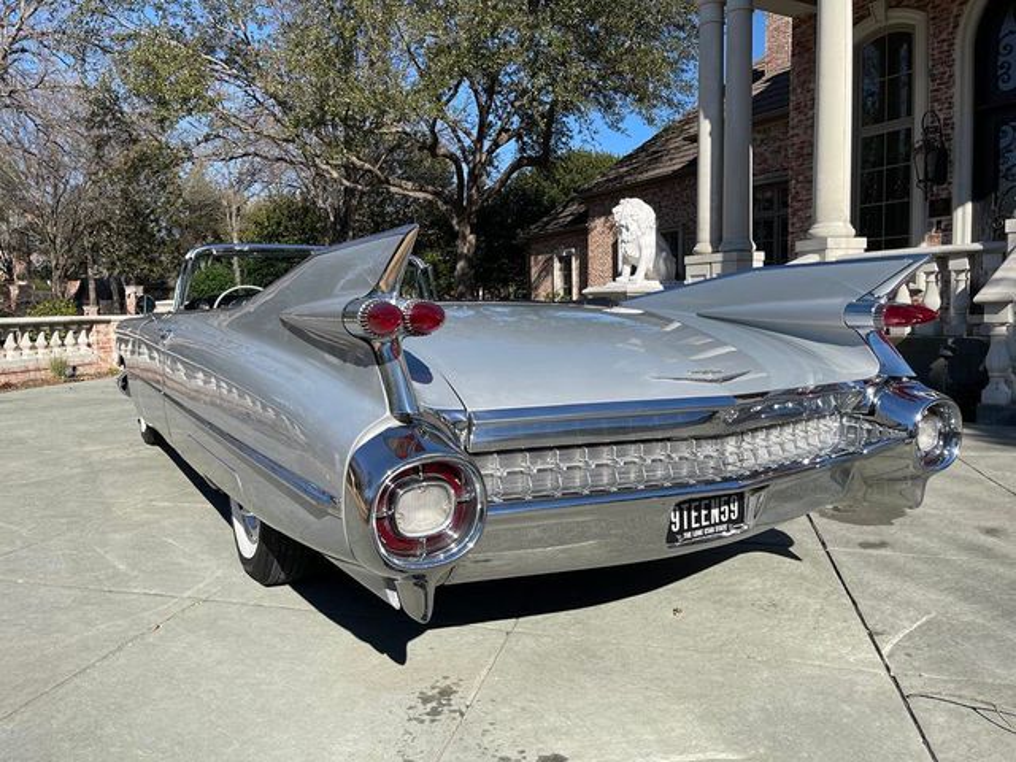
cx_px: 508
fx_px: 763
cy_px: 381
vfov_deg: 53.1
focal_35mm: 26
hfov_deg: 67.3
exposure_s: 1/2924
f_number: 1.6
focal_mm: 5.1
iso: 32
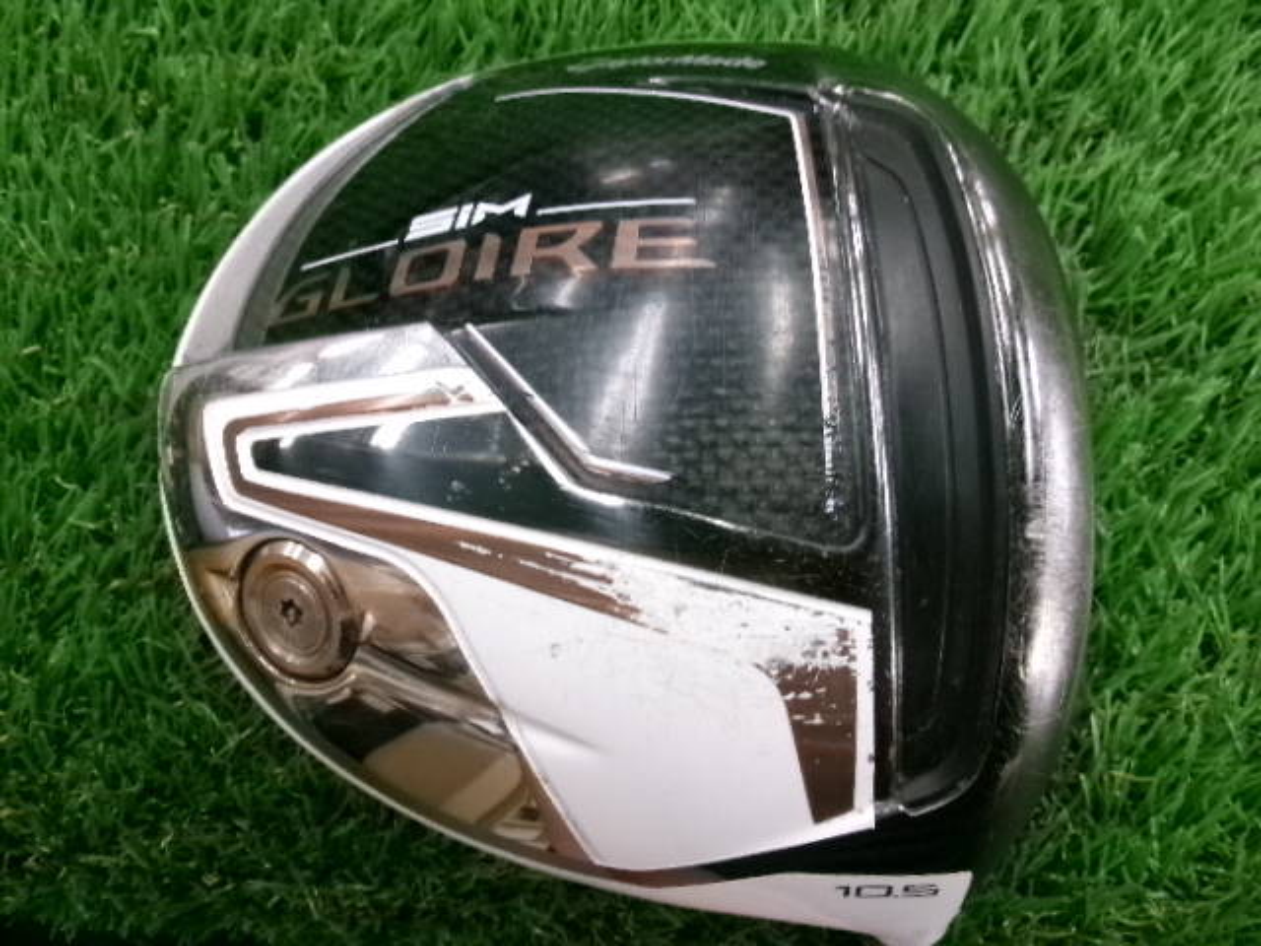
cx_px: 630
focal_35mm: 28
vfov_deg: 49.7
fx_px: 1020
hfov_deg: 63.4
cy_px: 473
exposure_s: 1/50
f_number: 3.9
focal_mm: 5.1
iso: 800
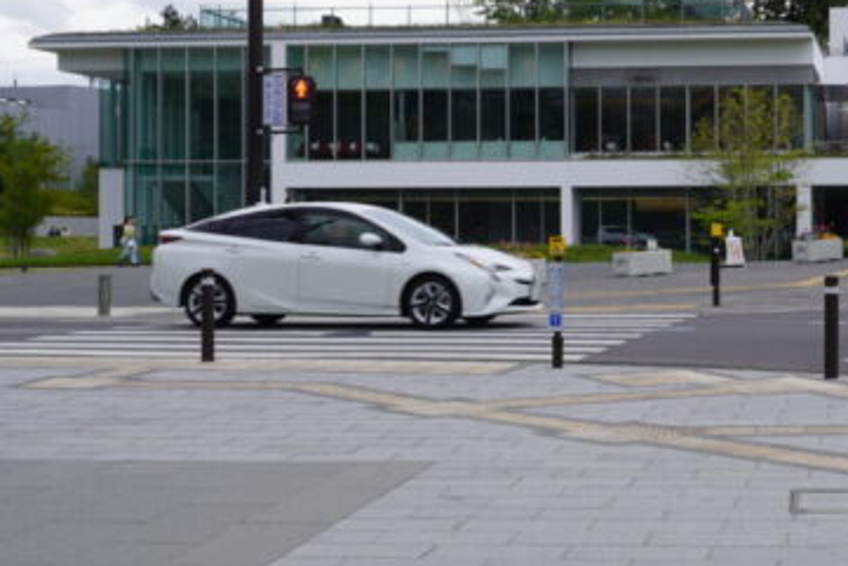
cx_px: 674
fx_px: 1909
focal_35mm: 81
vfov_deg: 16.9
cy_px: 235
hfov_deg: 24.7
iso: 100
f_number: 9
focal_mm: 26
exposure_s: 1/125
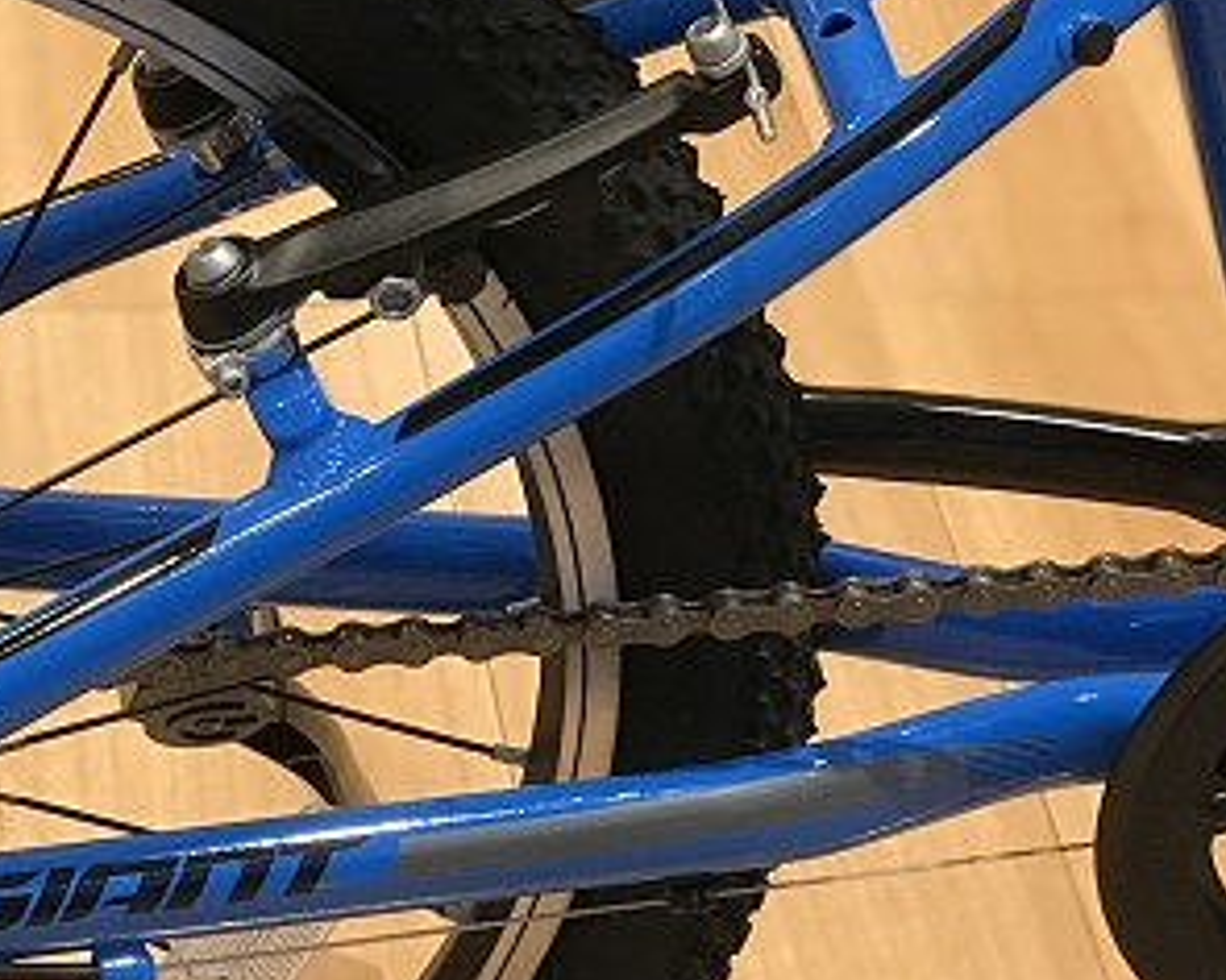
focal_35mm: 152
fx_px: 5515
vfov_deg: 10.2
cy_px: 529
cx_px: -218
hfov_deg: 12.4
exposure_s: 1/60
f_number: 2.8
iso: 160
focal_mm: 6.6
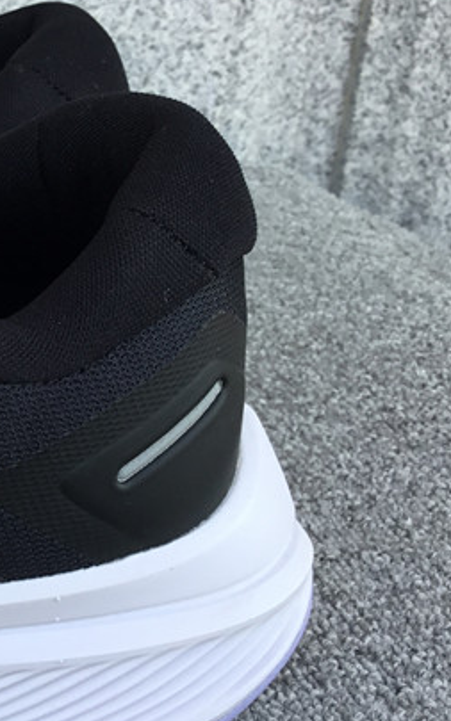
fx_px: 1436
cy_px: 403
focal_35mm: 73
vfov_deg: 28.2
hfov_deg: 16.2
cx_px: -235
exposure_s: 1/129
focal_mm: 3.3
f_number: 2.4
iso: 25
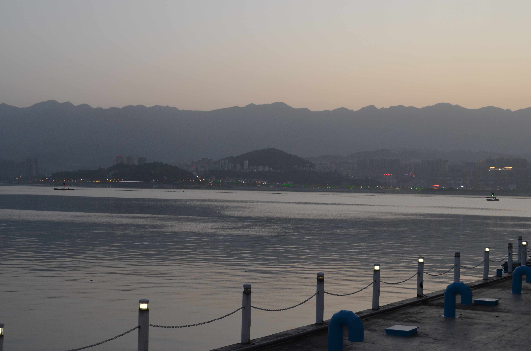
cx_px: 266
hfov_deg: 39.0
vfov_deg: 26.4
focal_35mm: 51
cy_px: 176
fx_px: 751
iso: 640
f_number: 8
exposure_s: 1/15
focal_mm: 34
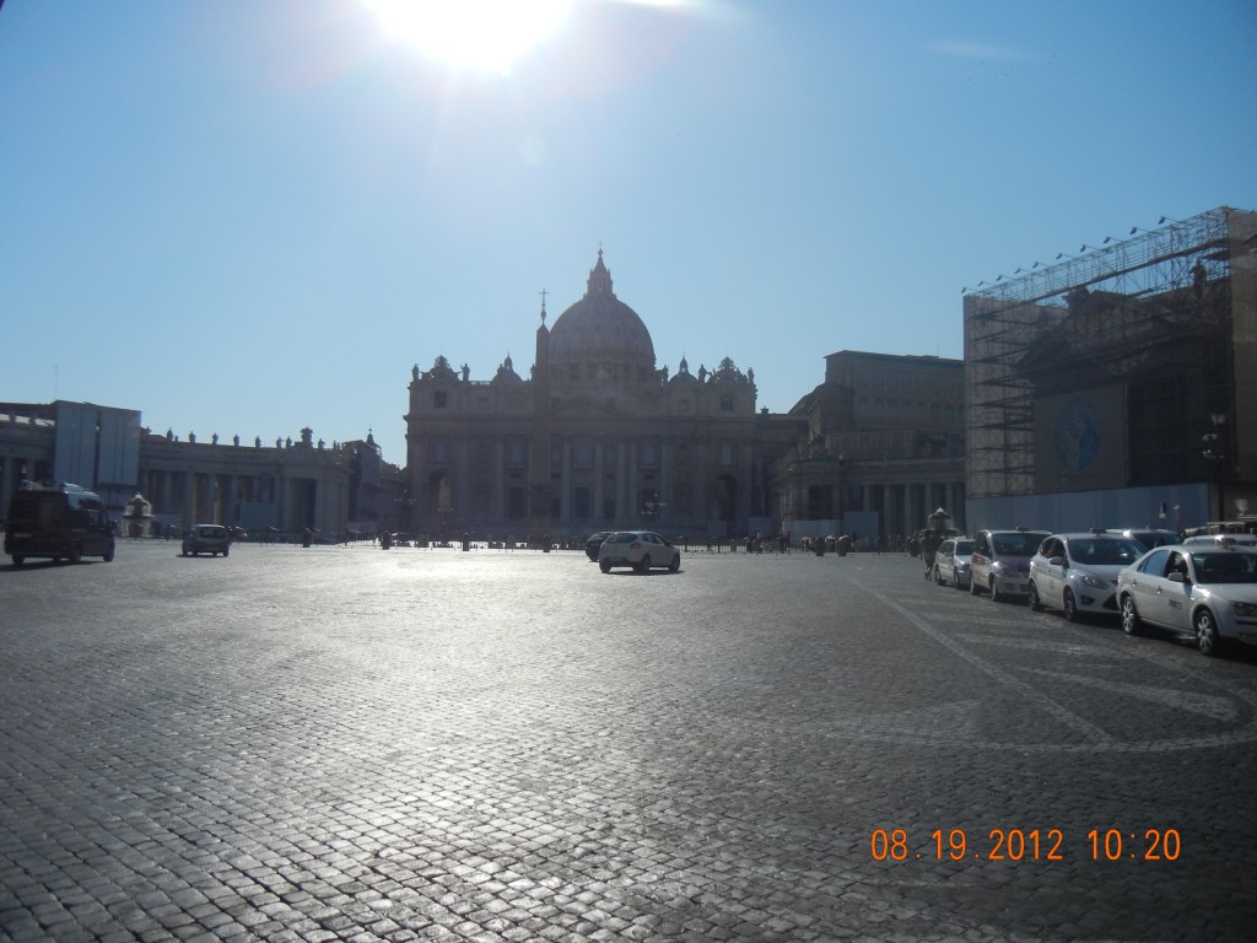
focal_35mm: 30
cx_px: 628
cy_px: 472
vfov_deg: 46.8
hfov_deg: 60.0
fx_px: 1089
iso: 160
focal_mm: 5.4
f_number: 7
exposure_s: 1/1256
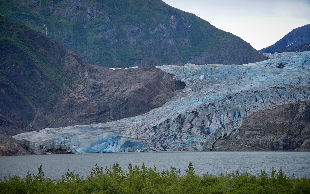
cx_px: 155
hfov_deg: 17.0
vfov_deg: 10.7
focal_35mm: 123
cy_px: 97
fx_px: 1039
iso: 100
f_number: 7.1
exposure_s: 1/250
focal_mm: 120
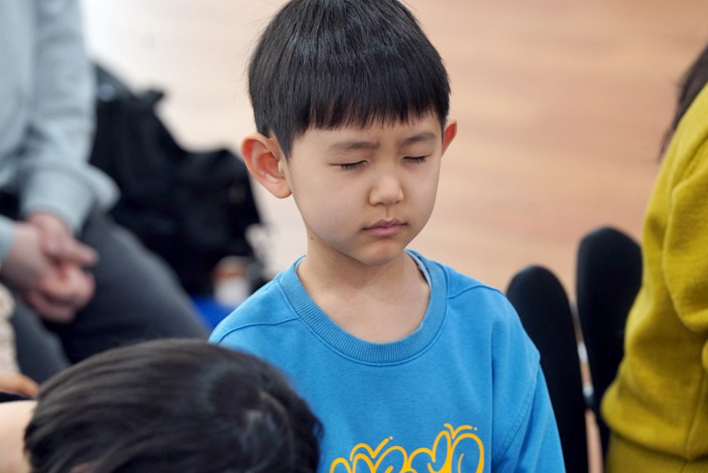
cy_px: 234
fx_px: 3344
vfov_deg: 8.1
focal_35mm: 170
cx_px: 371
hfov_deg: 12.1
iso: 2000
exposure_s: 1/160
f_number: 4
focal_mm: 154
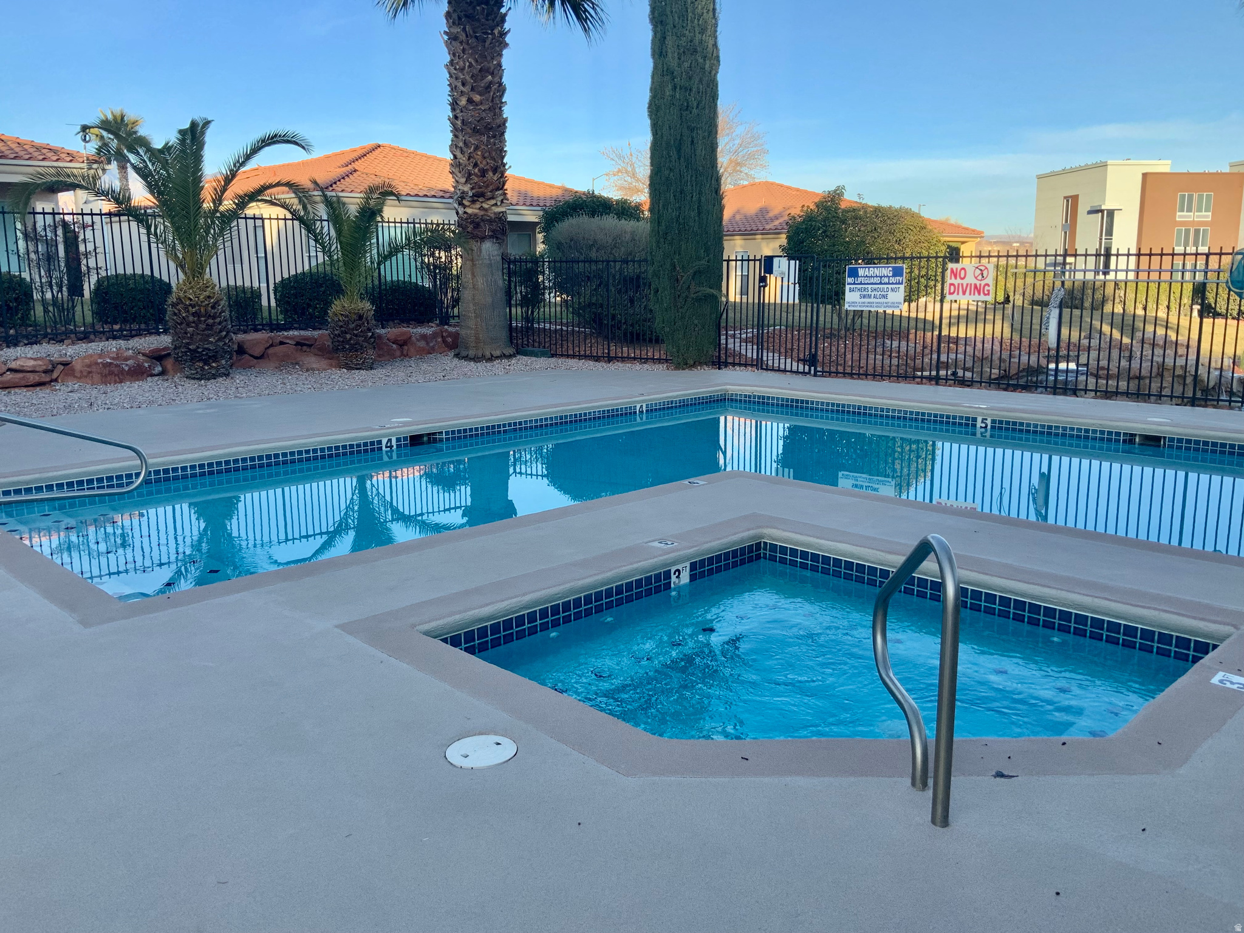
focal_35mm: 29
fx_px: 1042
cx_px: 622
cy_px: 466
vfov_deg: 48.2
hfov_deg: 61.7
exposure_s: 1/534
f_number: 1.8
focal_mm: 3
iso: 16
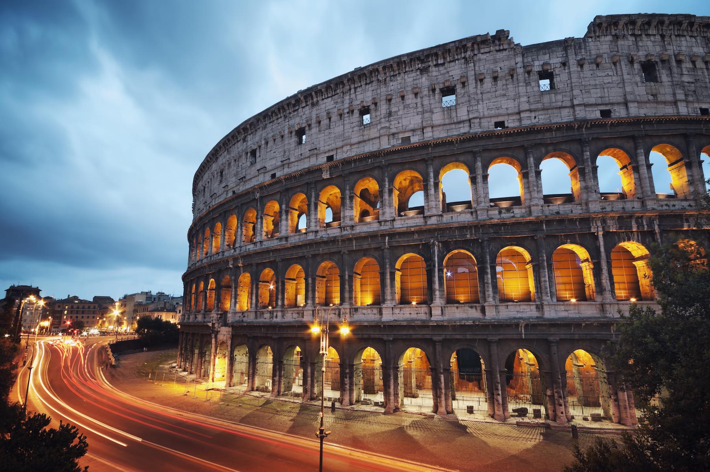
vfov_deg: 69.5
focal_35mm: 17
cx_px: 355
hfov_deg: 92.5
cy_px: 236
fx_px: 340
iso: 100
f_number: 11
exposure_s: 13
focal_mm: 11.5
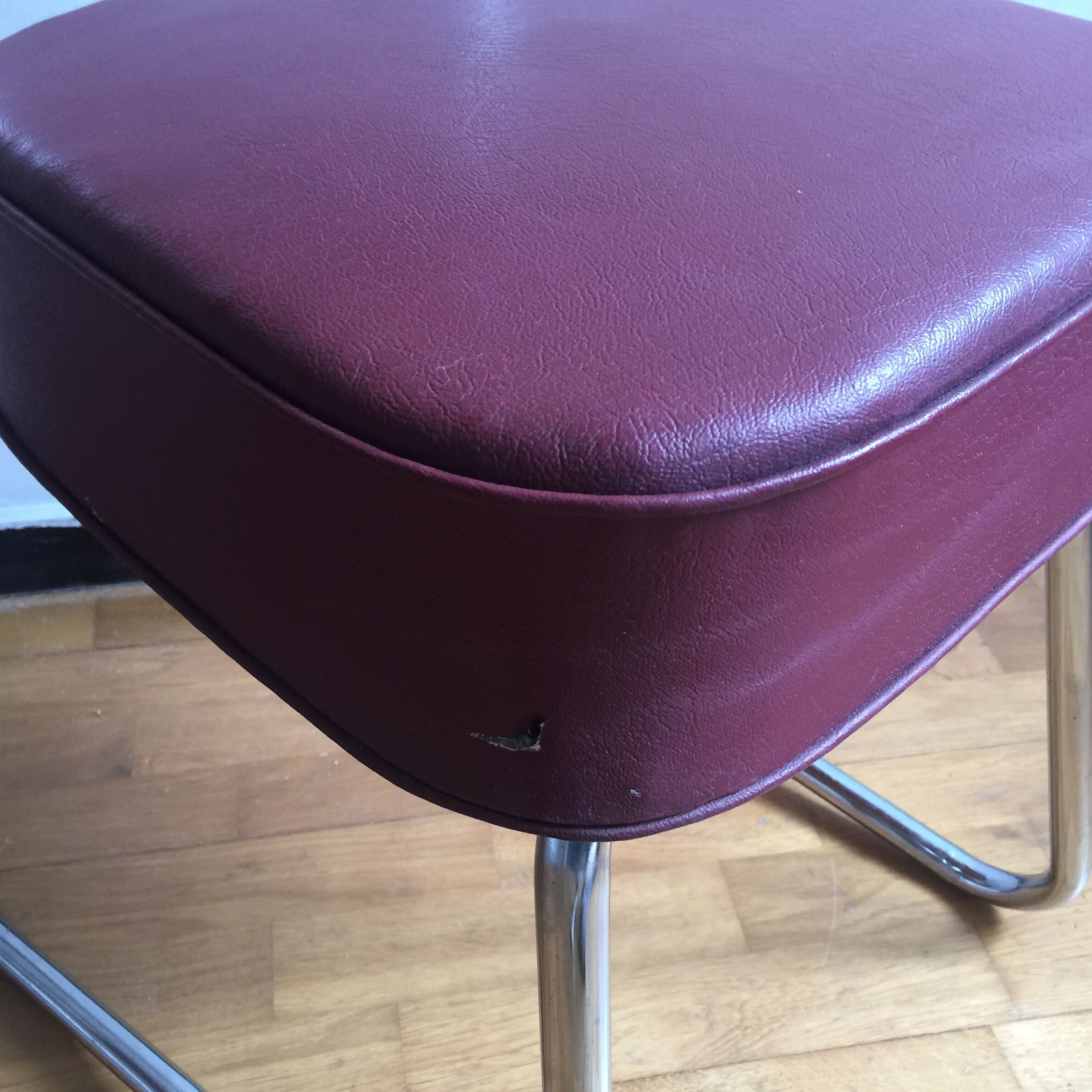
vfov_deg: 46.9
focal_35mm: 35
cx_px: 542
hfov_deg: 47.2
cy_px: 663
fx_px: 1249
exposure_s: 1/33
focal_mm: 4.15
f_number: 2.2
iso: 64
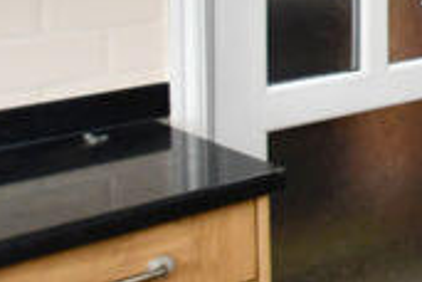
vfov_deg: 17.7
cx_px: 918
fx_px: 820
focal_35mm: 70
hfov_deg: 17.1
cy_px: -126
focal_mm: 10
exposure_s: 1/60
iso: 1100
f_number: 4
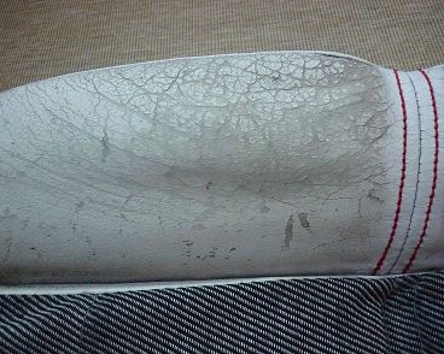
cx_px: 204
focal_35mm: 35
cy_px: 178
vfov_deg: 42.2
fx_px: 460
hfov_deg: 51.5
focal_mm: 5.5
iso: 800
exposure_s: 1/50
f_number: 2.8
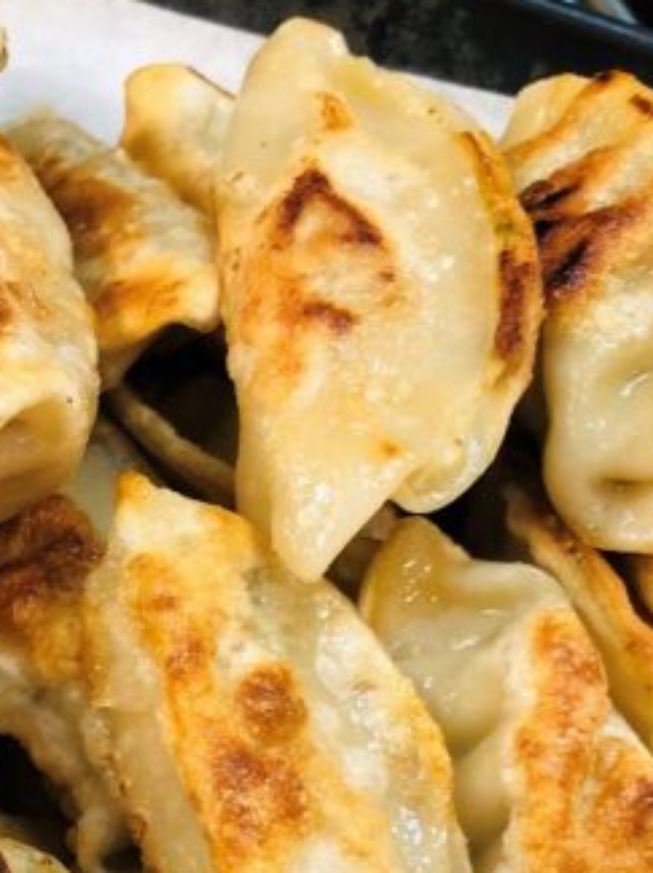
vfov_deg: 27.0
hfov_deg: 21.0
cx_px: 121
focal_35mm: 69
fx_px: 1739
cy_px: 822
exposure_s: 1/17
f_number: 1.8
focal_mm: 3.99
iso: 40
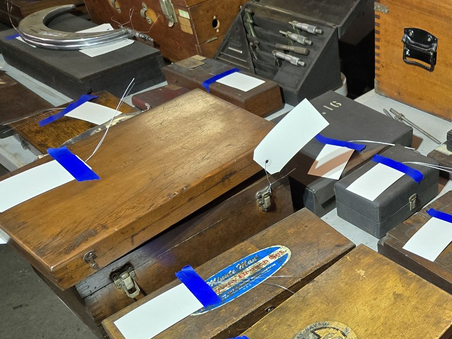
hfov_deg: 42.3
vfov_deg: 35.0
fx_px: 535
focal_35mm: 41
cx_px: 400
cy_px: 205
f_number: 1.8
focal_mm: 5.4
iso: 200
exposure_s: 1/61.3
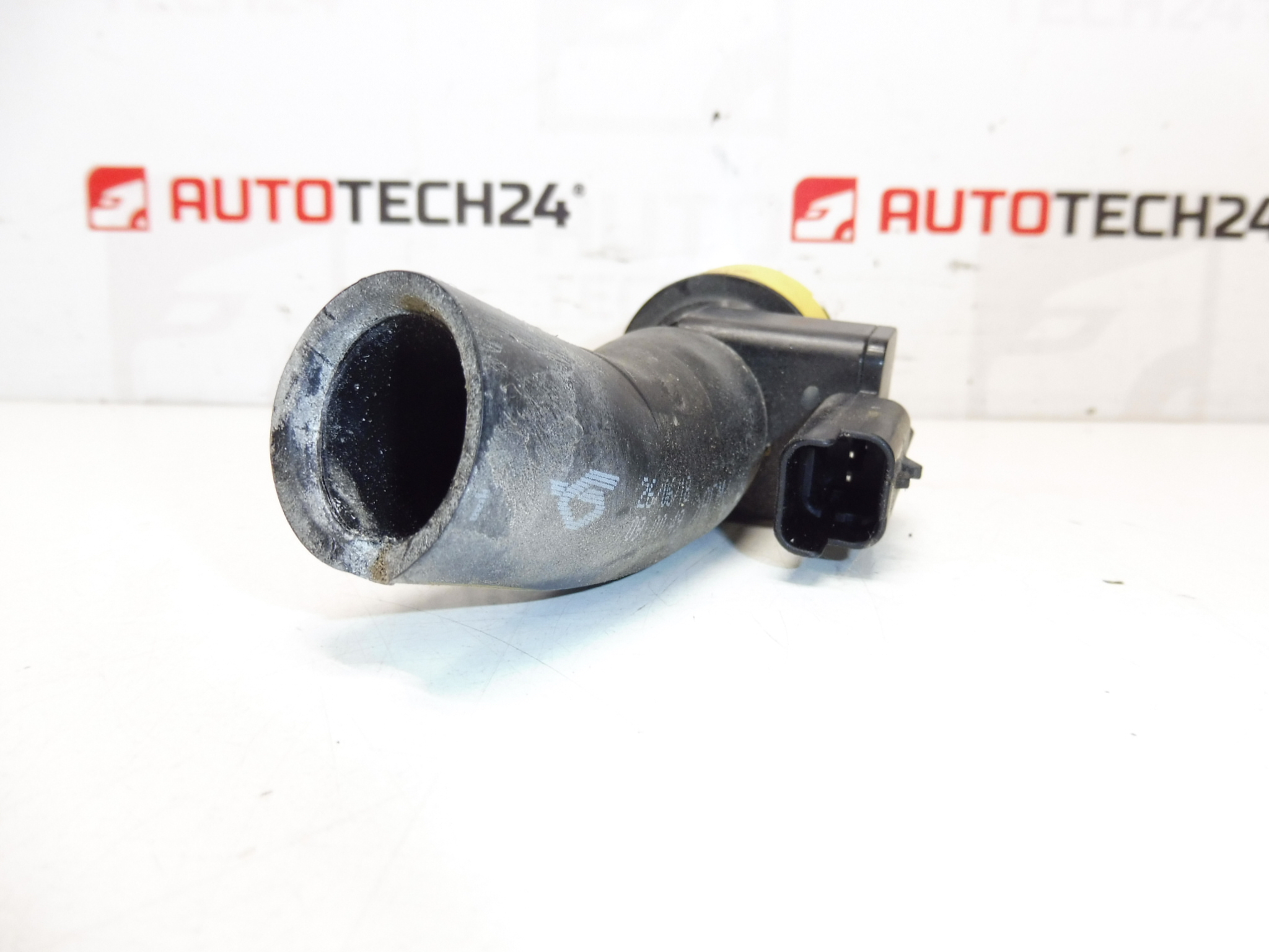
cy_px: 476
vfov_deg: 56.8
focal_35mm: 24
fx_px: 880
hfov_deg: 71.6
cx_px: 634
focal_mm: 4.3
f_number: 3.5
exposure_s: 1/60
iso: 200
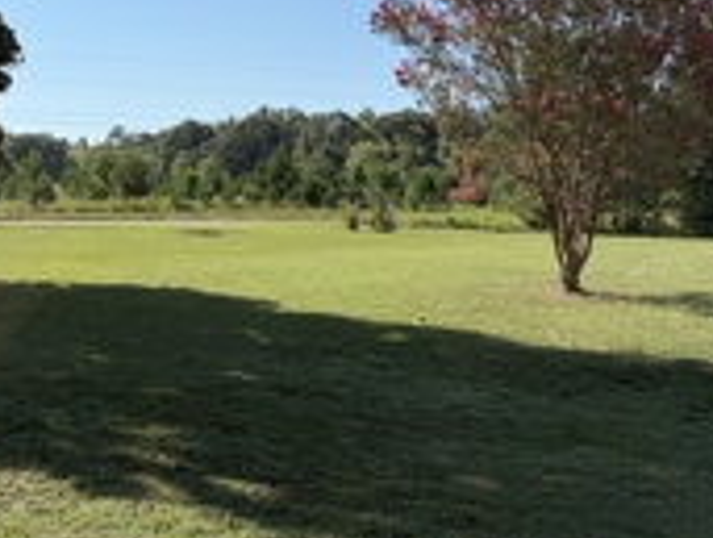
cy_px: 92
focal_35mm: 56
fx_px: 1156
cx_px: 108
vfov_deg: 25.6
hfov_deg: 33.0
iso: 80
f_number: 1.78
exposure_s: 1/4673
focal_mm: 6.76
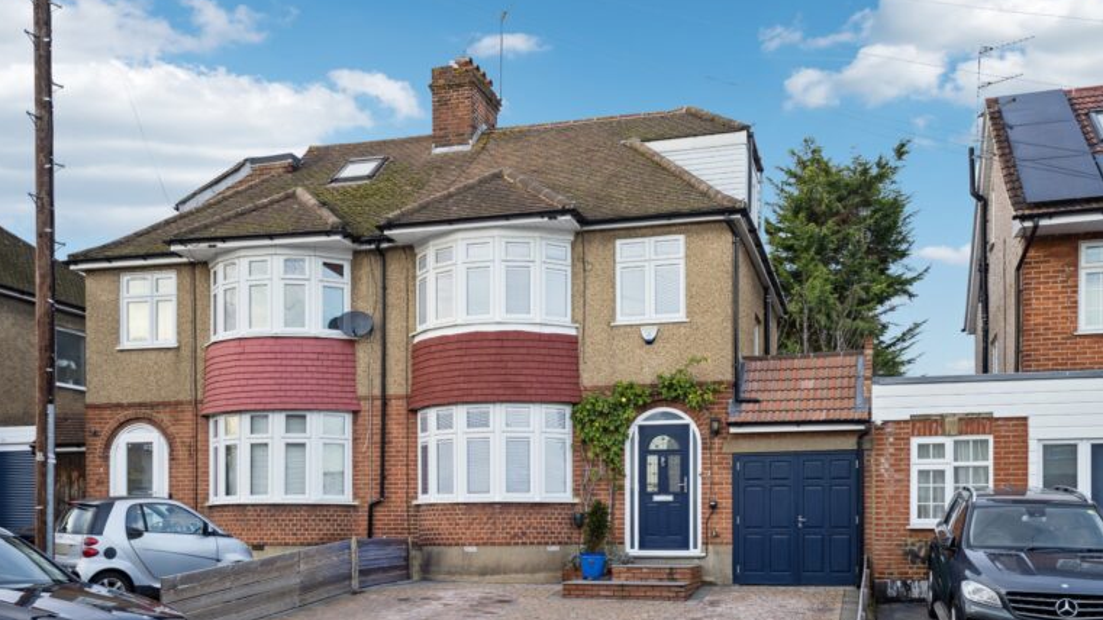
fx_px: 1082
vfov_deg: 31.9
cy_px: 352
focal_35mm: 37
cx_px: 548
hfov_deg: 54.0
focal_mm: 35
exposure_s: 1/40
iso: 320
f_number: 5.6
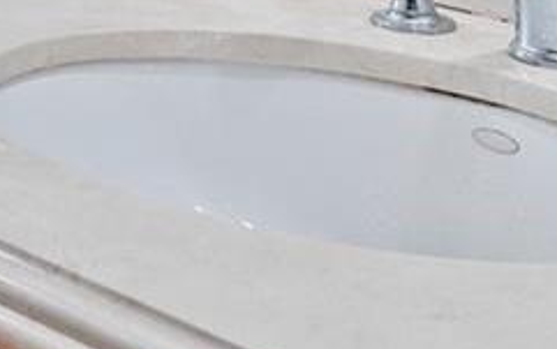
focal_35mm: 115
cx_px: -342
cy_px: -463
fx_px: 1747
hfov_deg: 16.2
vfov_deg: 10.1
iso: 200
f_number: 8
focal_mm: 17
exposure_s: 1/13
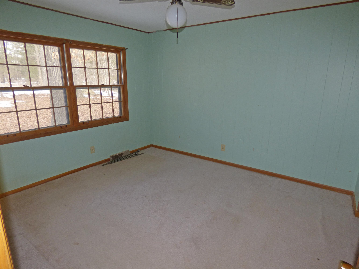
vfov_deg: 66.0
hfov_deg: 81.7
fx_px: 207
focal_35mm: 20
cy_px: 134
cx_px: 180
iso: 100
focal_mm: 3.58
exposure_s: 1/60
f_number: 2.8
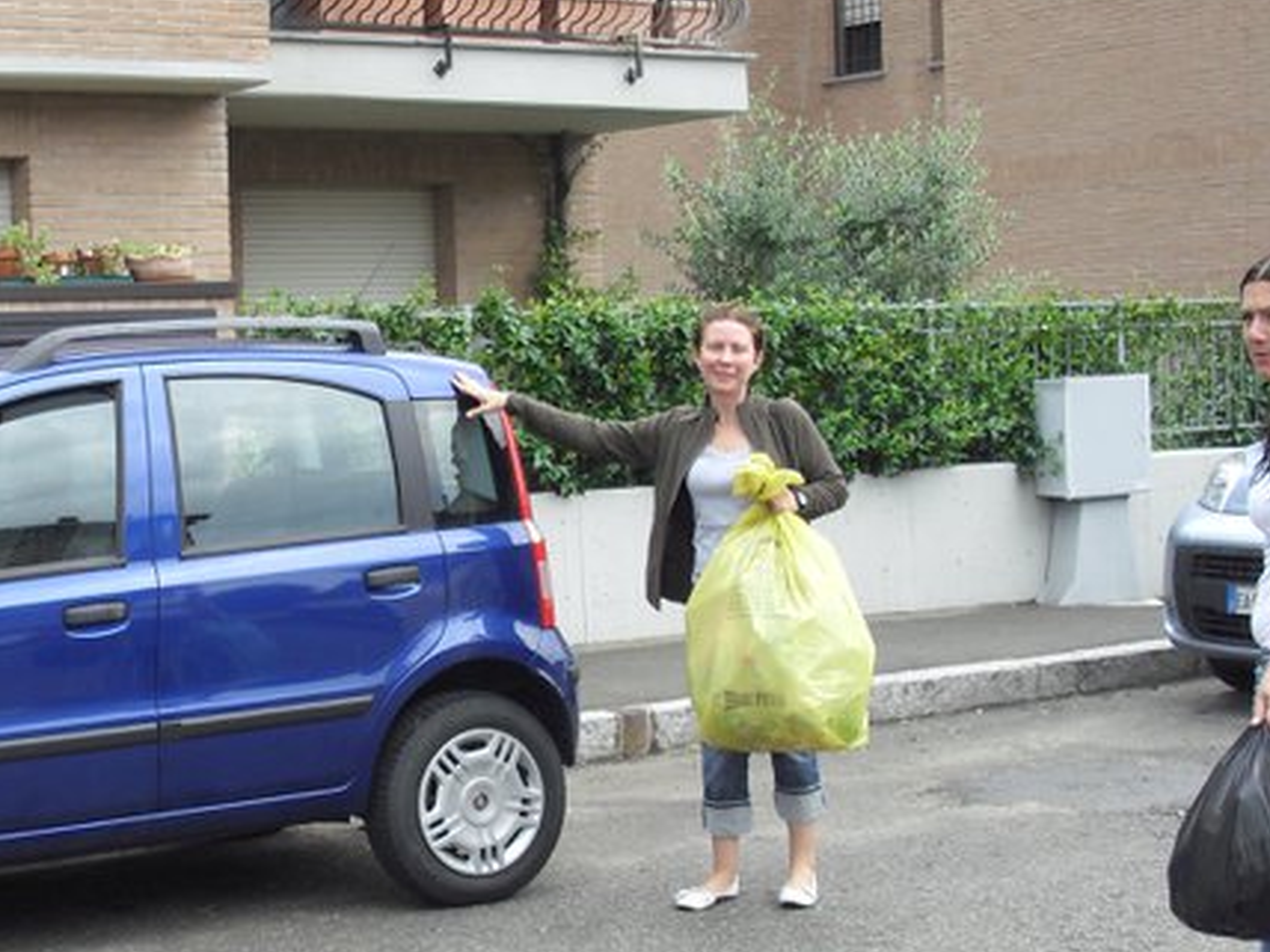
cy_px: 466
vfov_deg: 20.7
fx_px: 2605
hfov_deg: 27.1
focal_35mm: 71
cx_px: 371
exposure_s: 1/160
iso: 100
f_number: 2.8
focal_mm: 6.2
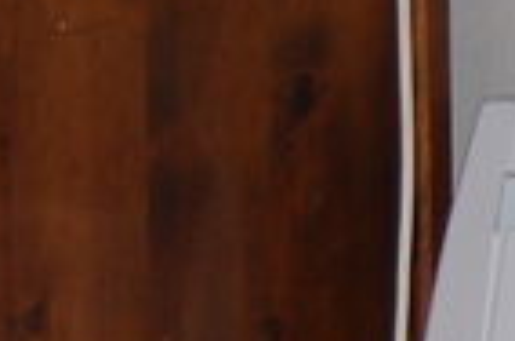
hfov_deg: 5.8
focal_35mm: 339
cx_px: 1367
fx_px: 4839
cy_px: 633
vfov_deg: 4.0
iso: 400
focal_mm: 32
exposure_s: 1/60
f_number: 4.5
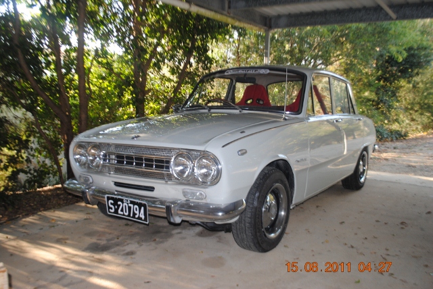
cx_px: 216
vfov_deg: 40.0
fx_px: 397
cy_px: 144
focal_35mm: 33
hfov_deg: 57.2
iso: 200
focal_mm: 22
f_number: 4
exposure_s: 1/60
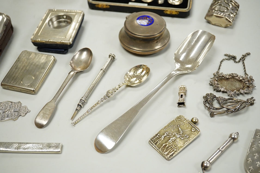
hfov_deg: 43.6
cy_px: 86
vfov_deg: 29.9
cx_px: 130
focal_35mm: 45
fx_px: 325
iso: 2500
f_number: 7.1
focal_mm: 30
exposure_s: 1/400
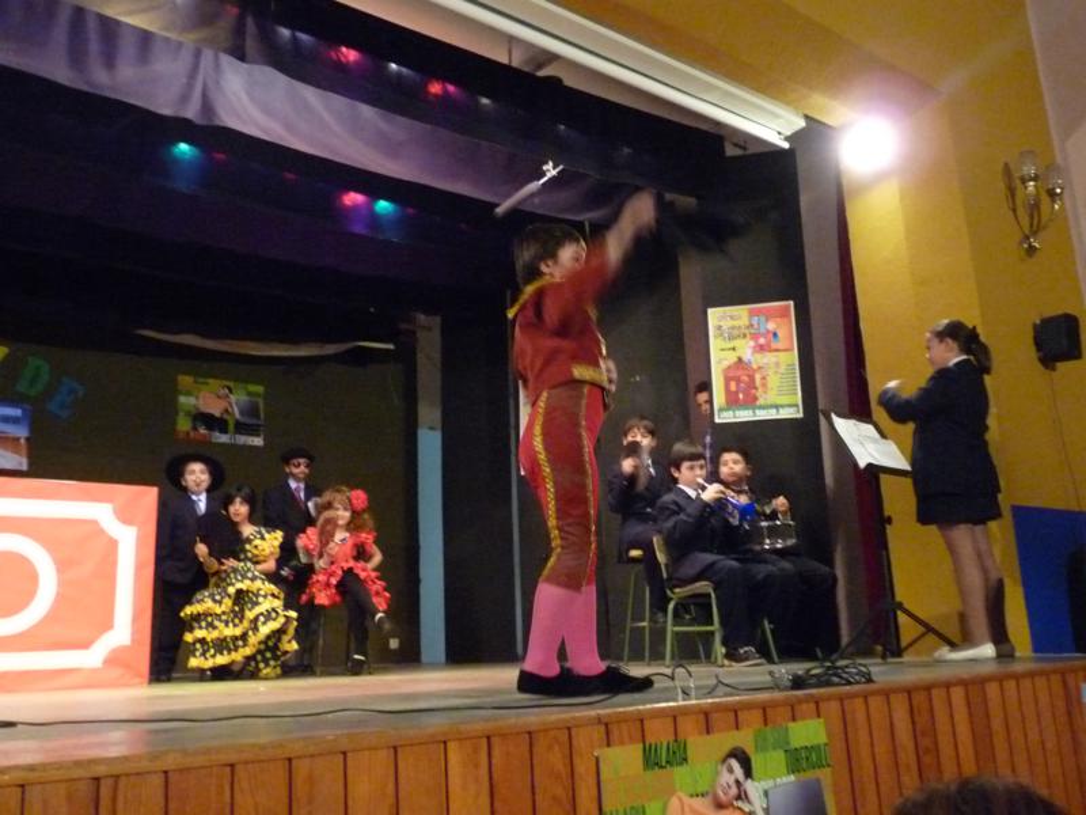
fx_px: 1004
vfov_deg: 44.2
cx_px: 543
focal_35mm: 32
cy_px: 408
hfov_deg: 56.8
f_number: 2.8
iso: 800
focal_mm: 4.8
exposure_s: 1/20
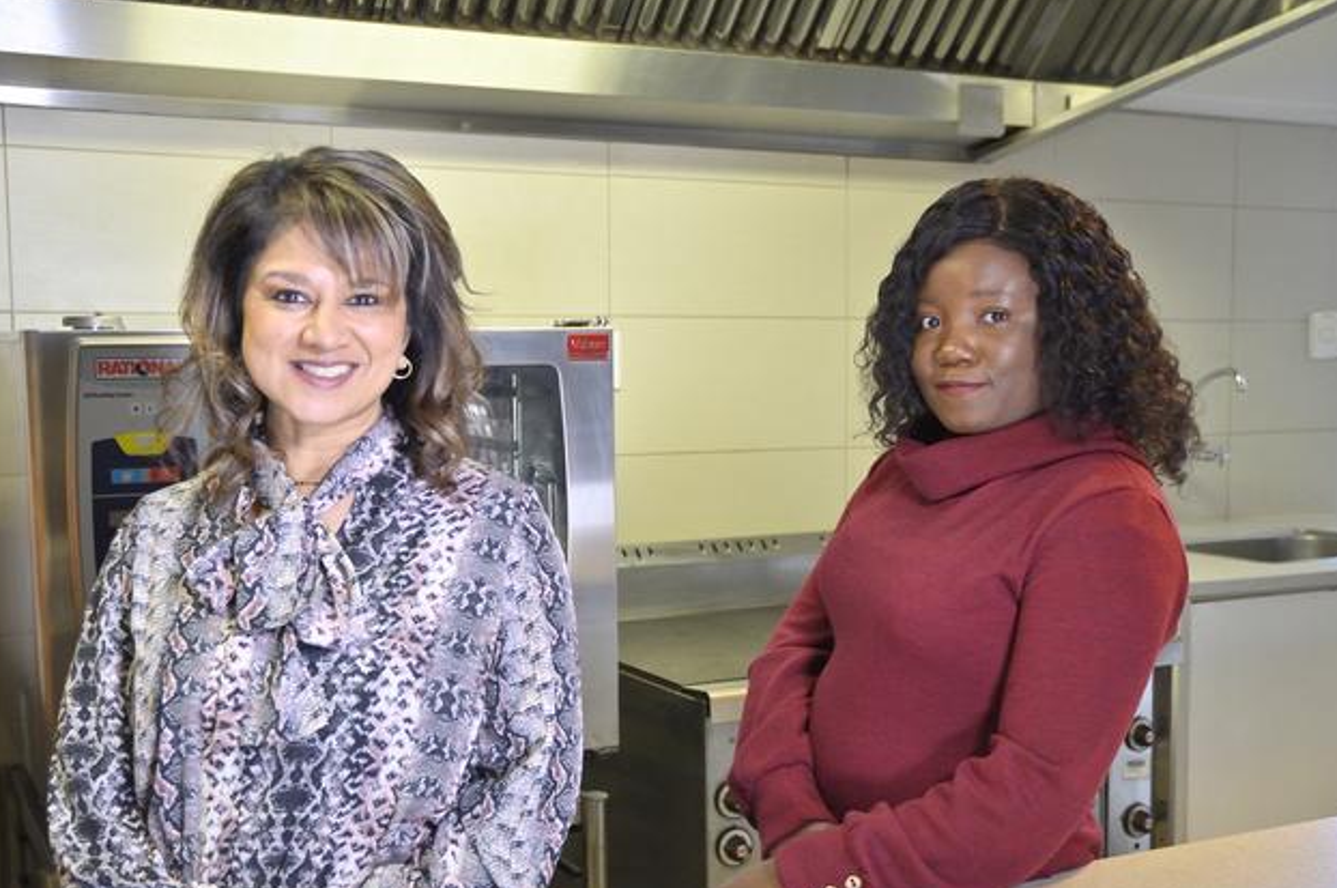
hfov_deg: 43.2
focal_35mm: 46
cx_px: 694
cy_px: 489
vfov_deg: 29.4
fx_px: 1690
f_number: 4
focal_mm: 27
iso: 1250
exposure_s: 1/60
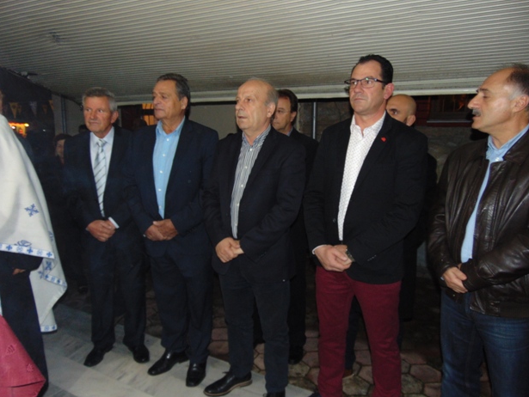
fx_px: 398
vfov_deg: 53.1
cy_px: 205
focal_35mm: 26
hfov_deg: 67.3
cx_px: 260
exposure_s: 1/8
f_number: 3
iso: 200
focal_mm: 4.5
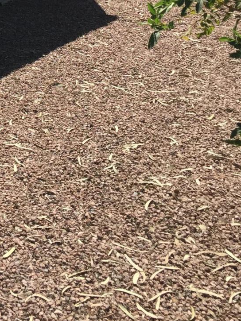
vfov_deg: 22.3
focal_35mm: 80
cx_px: -80
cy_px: -75
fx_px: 742
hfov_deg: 17.2
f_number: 2.2
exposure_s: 1/1647
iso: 32
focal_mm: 4.15
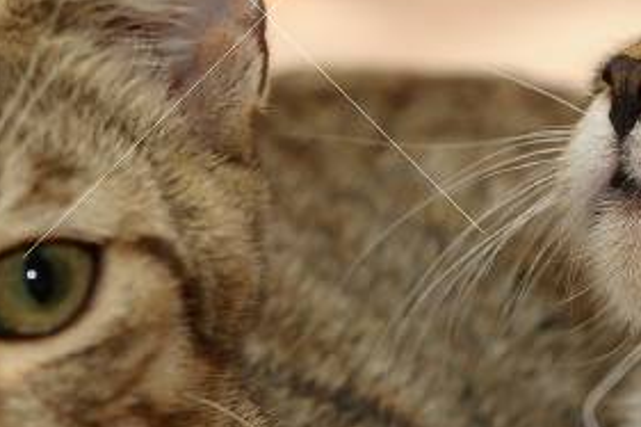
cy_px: 337
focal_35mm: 670
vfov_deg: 2.0
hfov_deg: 3.1
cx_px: 265
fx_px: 11922
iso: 1000
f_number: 8
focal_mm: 145
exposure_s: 1/250
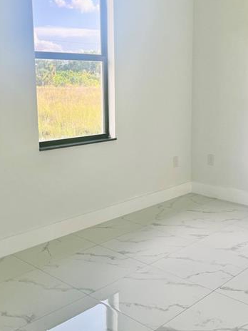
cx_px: 153
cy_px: 156
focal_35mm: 43
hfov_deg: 33.5
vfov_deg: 43.8
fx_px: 411
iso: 40
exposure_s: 1/276
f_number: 1.6
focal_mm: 5.1
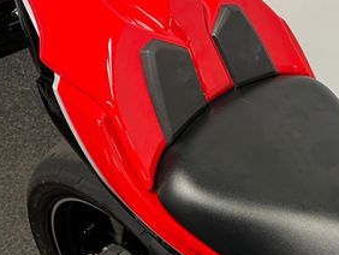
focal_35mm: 59
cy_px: 125
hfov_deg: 31.1
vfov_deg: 24.9
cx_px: 310
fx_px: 578
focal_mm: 5.1
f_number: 1.6
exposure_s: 1/50
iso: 100
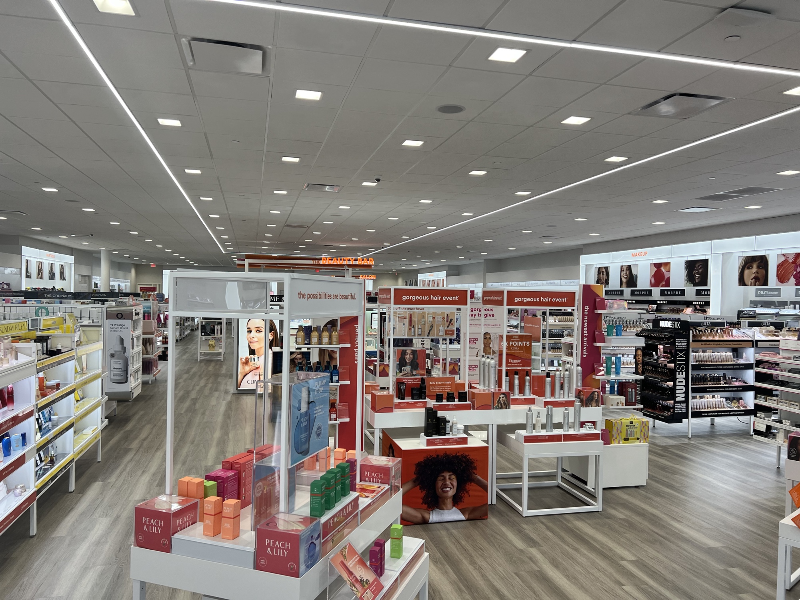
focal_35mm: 26
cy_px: 300
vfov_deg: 53.1
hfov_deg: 67.3
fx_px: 601
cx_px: 400
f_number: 1.5
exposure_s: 1/245
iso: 50
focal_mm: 5.7
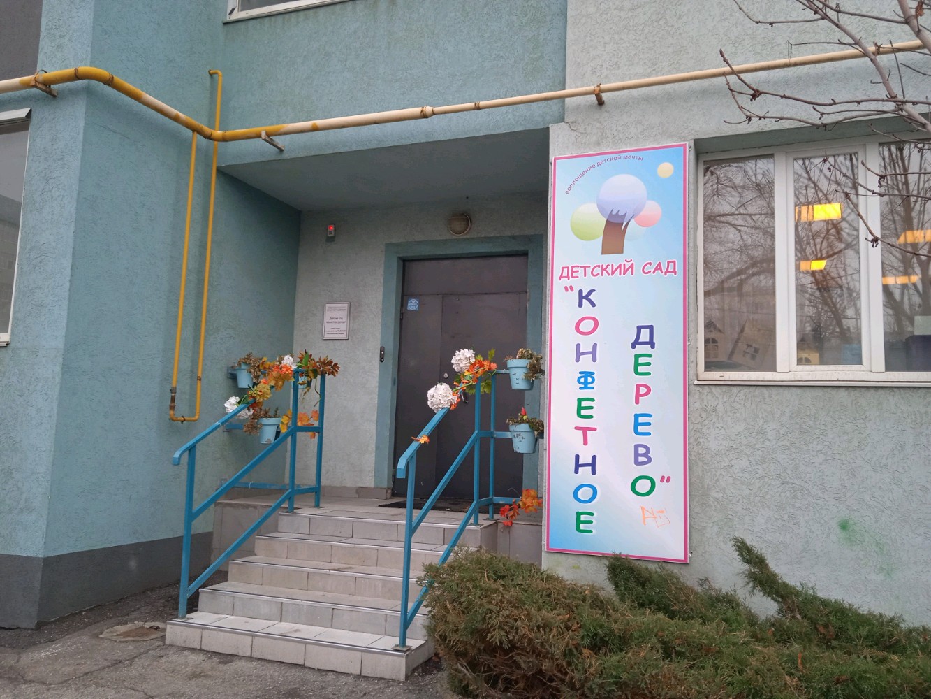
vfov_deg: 49.8
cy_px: 350
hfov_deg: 63.4
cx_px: 466
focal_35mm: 28
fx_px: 753
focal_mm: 3.43
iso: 178
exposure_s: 1/100
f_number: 2.2
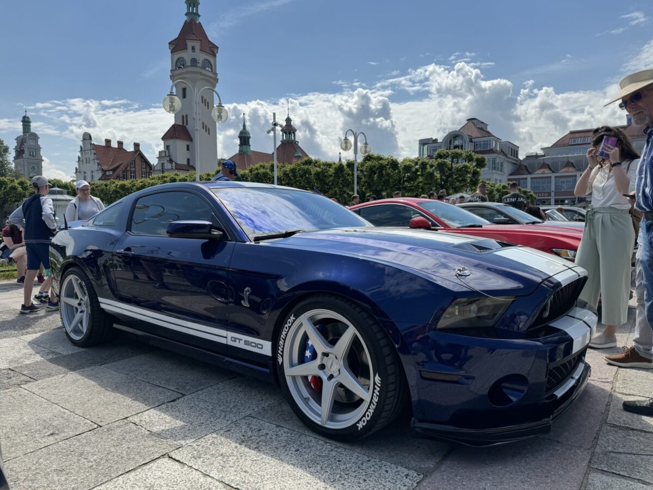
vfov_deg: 56.8
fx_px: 453
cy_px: 245
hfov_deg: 71.6
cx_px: 326
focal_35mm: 24
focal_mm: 6.76
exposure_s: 1/5814
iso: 80
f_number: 1.78
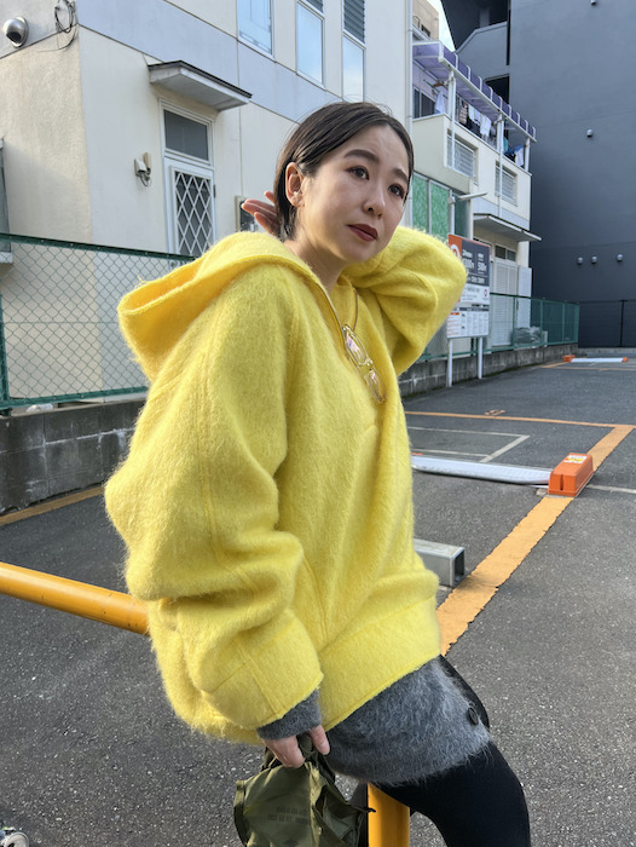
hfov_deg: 53.1
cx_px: 318
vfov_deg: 67.3
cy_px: 424
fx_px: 636
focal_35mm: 26
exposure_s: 1/389
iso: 50
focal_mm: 5.7
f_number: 1.5
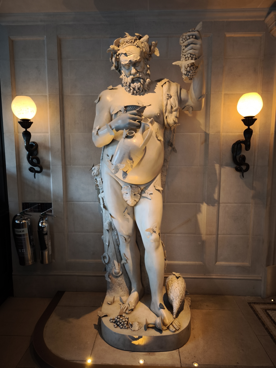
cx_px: 138
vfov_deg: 73.9
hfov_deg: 58.9
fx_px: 245
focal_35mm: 23
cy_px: 184
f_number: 1.6
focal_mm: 6.57
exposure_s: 1/33.3
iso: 640
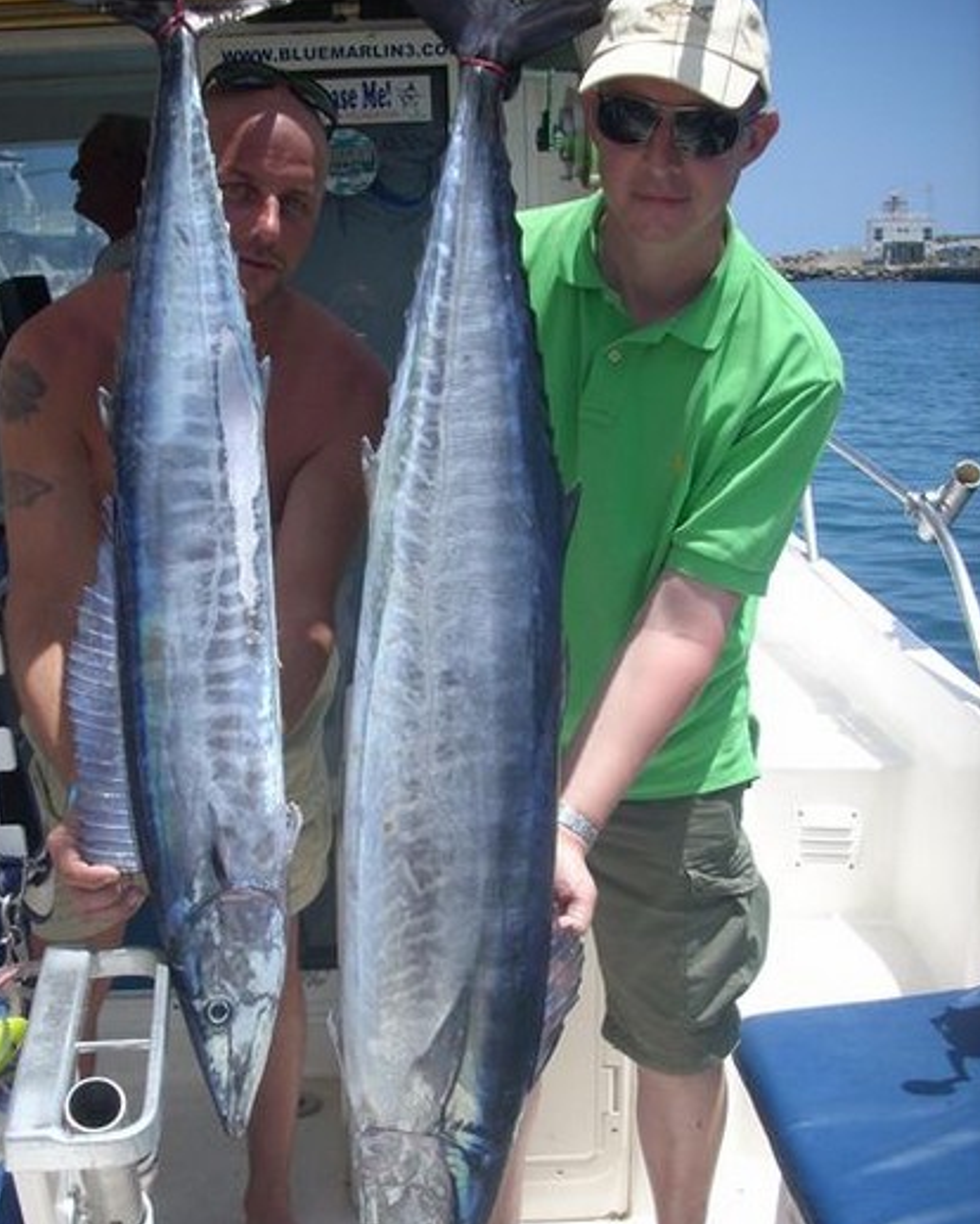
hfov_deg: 34.1
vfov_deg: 41.9
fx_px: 1594
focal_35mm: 44
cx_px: 428
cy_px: 684
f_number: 5.6
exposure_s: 1/239
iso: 64
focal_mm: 6.2
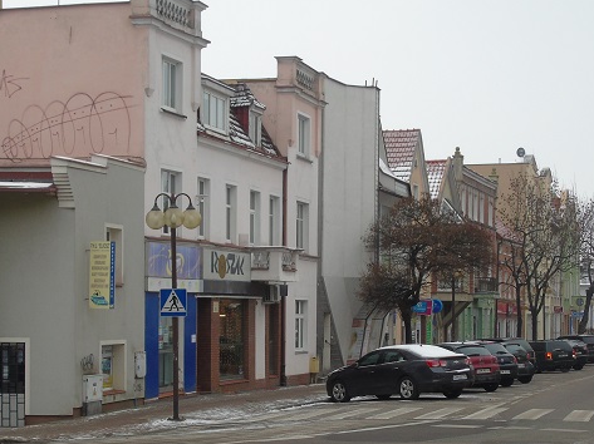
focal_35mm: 80
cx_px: 289
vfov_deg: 18.4
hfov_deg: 24.4
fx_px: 1372
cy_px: 280
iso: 80
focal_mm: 9.6
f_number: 4.5
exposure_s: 1/50
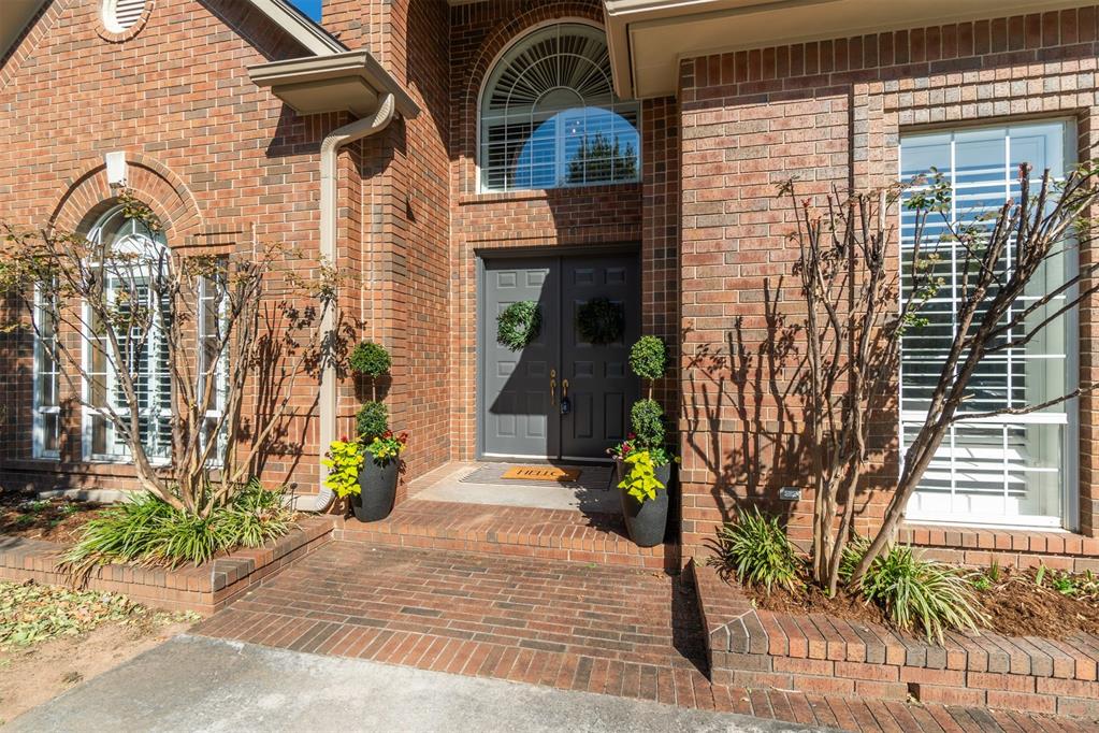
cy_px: 366
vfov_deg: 77.3
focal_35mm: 15
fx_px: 458
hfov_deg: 100.4
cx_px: 550
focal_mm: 10
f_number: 8
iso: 100
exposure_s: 1/125
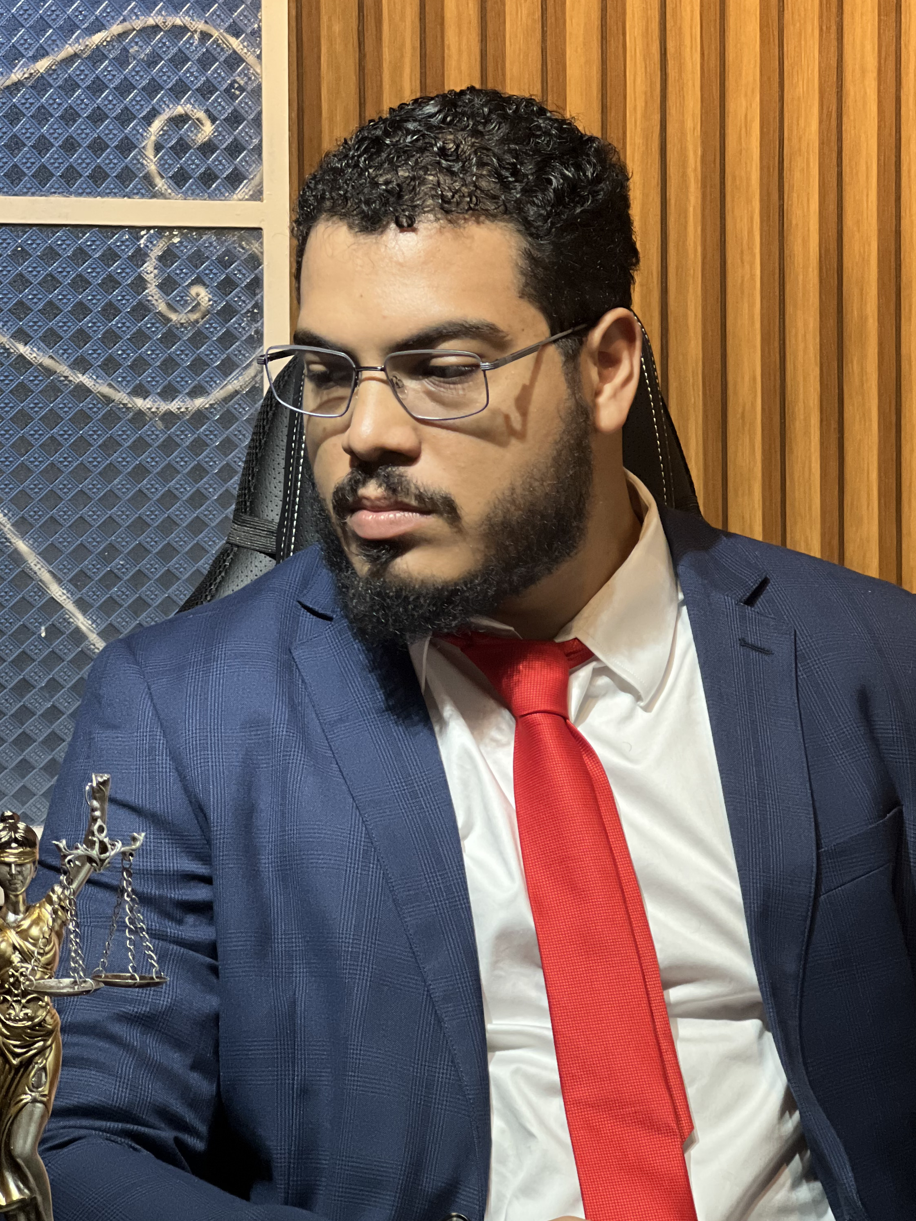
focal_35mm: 104
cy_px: 695
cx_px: 520
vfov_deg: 18.9
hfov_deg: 14.2
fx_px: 3669
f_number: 2.8
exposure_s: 1/40
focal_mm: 9
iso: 400
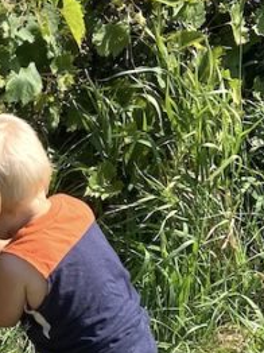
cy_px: 355
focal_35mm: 106
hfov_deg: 12.9
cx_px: -178
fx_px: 1080
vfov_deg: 18.1
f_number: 1.8
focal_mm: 4.25
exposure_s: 1/1316
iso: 32
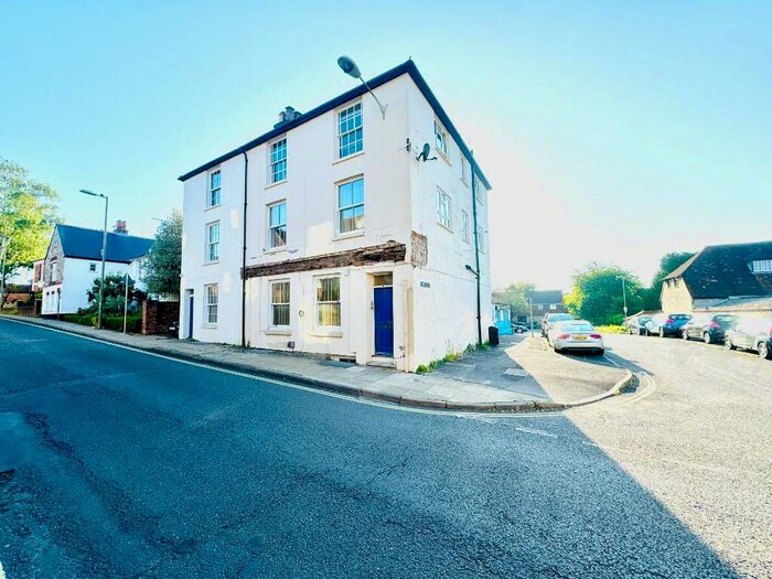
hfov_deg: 102.1
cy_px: 290
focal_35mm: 14
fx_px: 312
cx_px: 386
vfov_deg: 85.7
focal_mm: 2.22
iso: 50
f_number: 2.2
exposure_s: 1/727
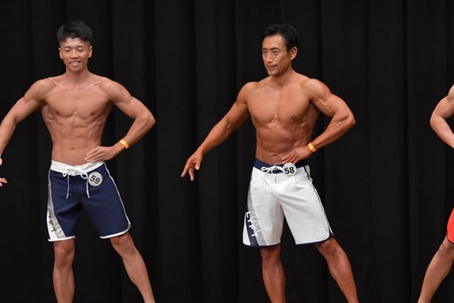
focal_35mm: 294
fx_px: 3706
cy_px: 202
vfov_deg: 4.7
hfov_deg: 7.0
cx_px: 282
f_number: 5.6
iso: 5000
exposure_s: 1/400
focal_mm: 145
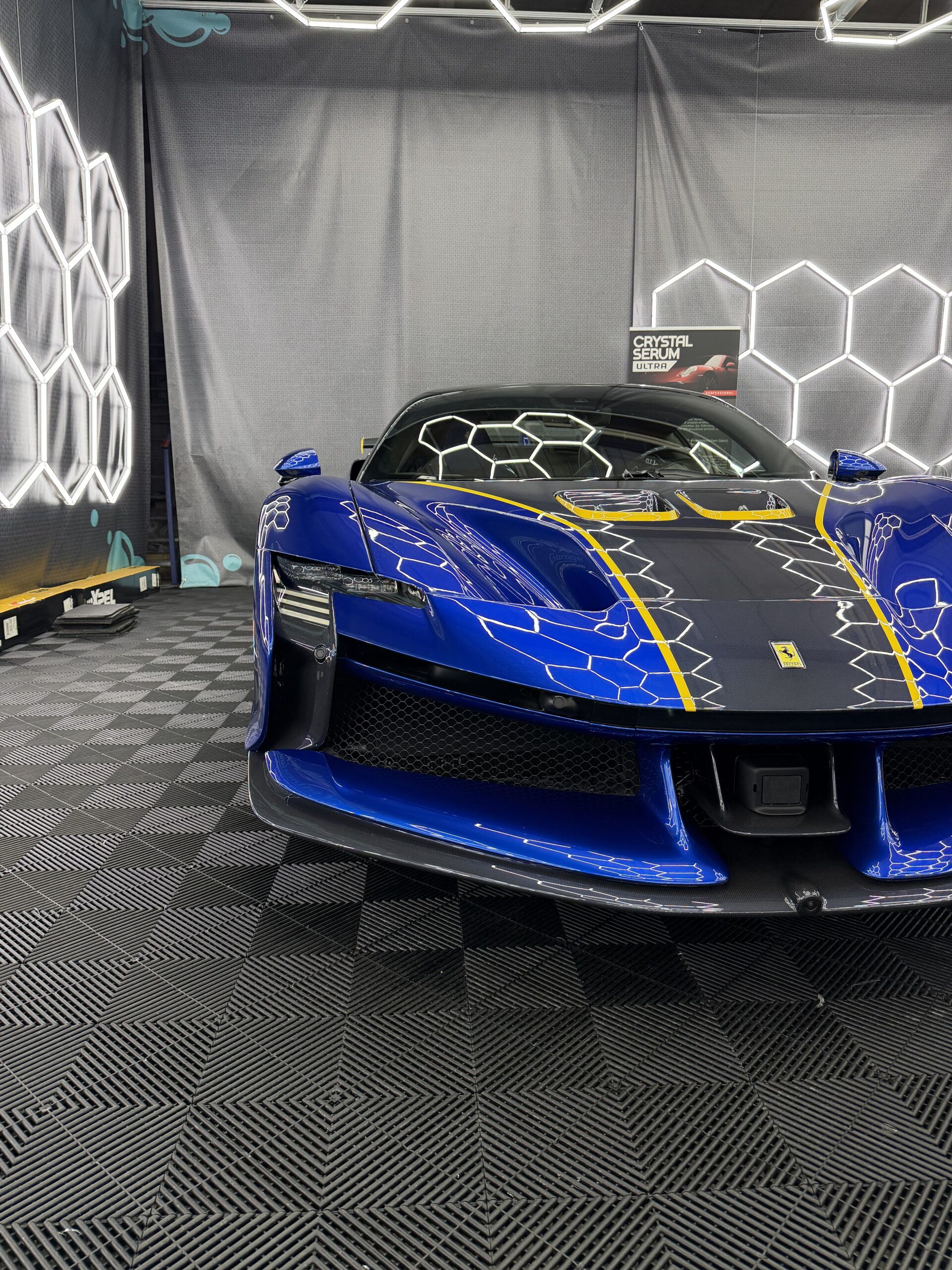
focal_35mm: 24
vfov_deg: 71.6
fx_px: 880
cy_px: 635
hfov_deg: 56.8
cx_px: 476
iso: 320
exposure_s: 1/203
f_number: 1.78
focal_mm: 6.76
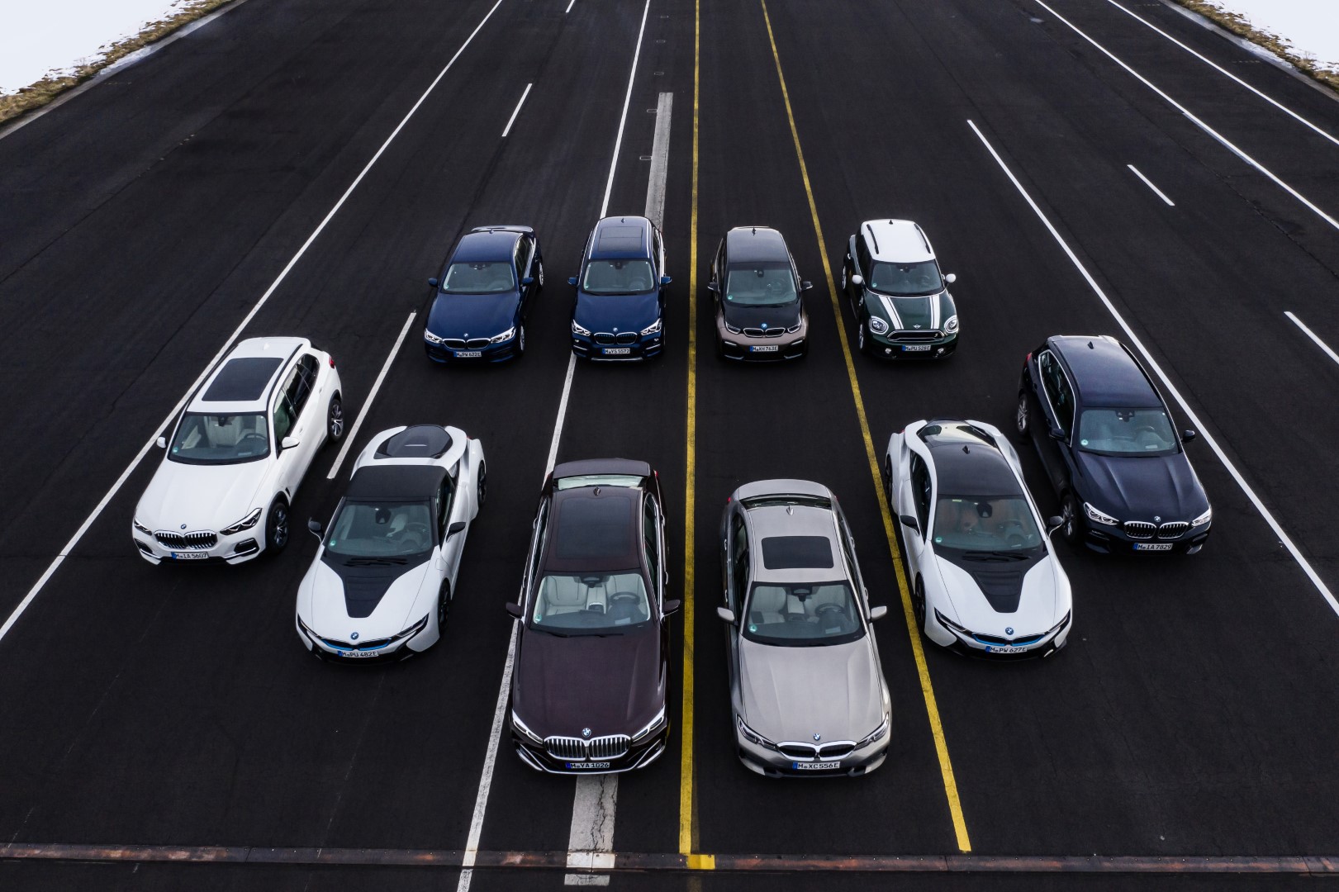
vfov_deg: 46.4
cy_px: 446
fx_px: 1041
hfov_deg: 65.5
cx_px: 670
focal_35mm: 28
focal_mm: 10.26
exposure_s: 1/120
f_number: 7.1
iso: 100
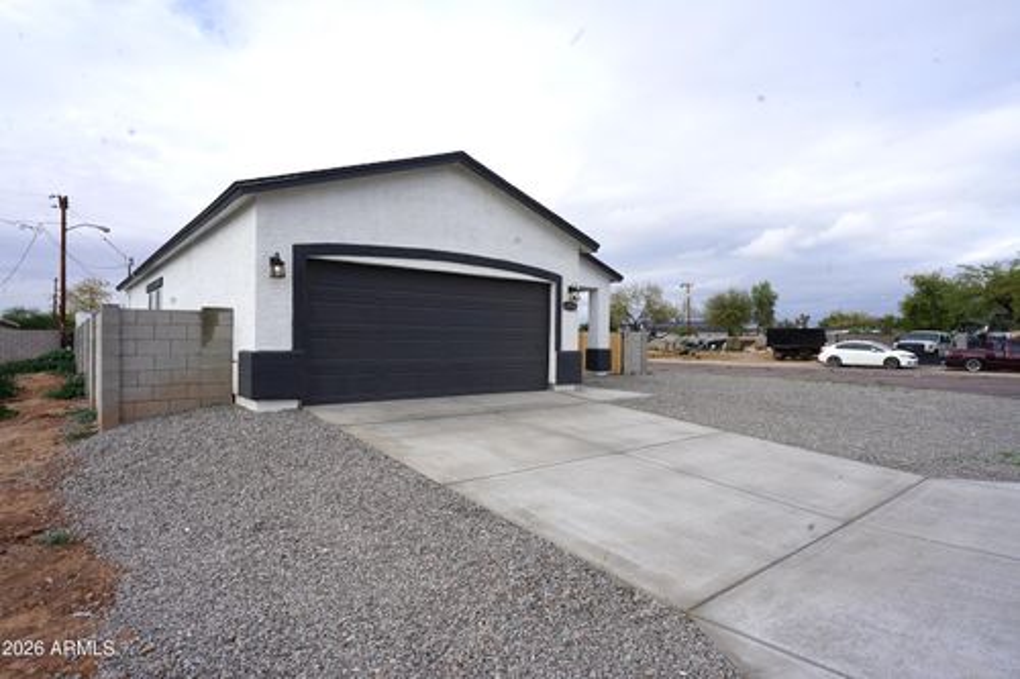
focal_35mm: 20
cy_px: 340
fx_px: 566
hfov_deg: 84.0
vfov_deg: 61.9
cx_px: 510
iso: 100
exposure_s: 1/100
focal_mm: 20
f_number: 13
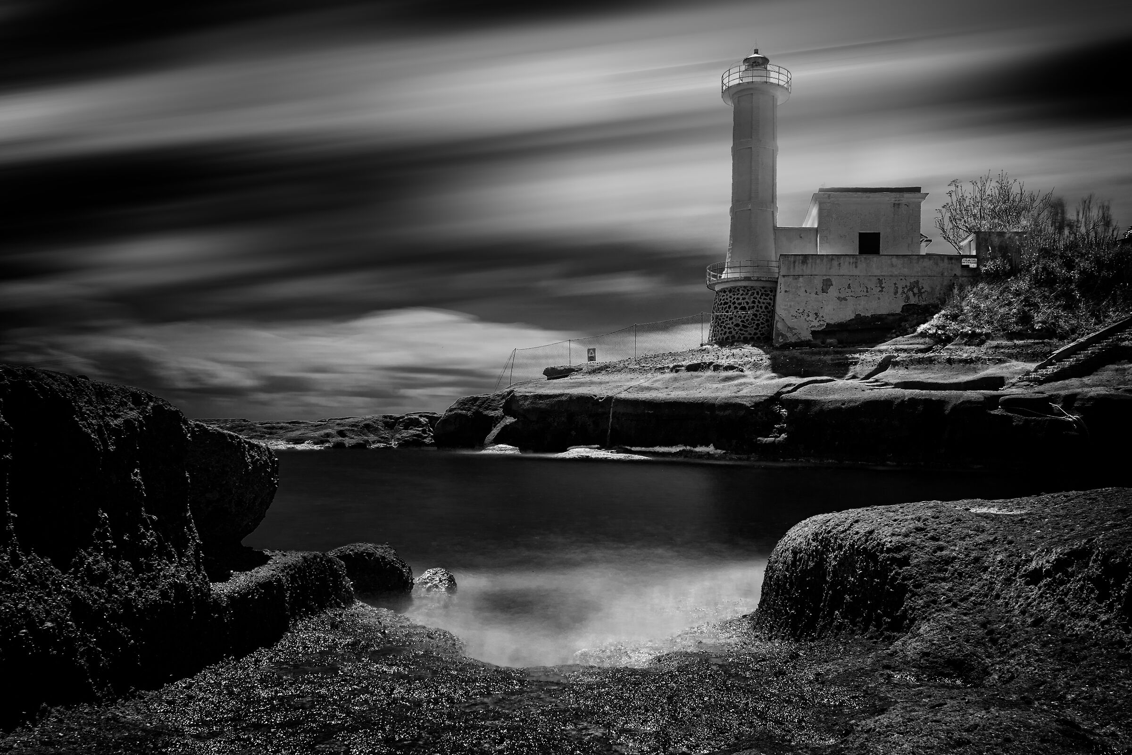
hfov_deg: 73.7
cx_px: 566
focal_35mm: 24
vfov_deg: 53.1
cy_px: 378
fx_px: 755
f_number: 14
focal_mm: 24
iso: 100
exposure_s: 96
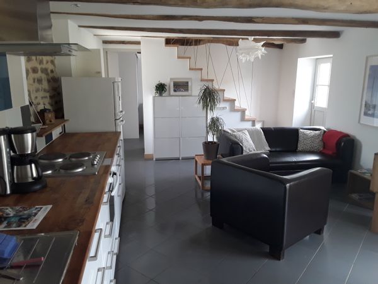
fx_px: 295
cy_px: 142
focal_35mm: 27
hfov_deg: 65.3
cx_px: 189
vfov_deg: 51.4
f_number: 1.9
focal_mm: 2.91
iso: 64
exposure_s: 1/33
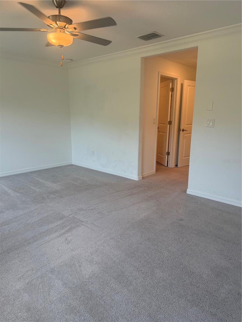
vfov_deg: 71.6
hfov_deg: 56.8
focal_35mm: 24
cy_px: 161
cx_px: 121
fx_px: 224
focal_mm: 6.76
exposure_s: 1/240
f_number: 1.78
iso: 160
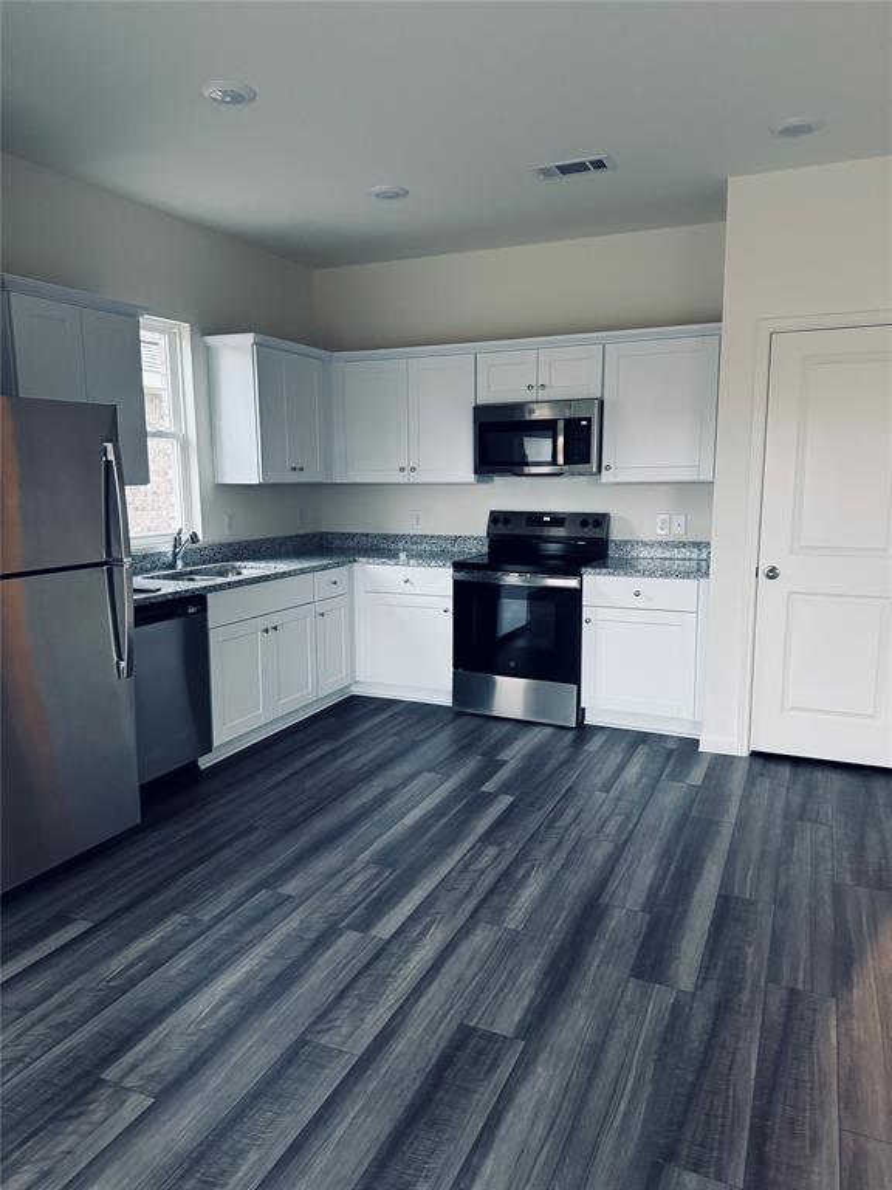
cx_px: 446
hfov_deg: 56.8
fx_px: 825
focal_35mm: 24
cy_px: 595
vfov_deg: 71.6
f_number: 1.78
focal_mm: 6.76
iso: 400
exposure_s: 1/60
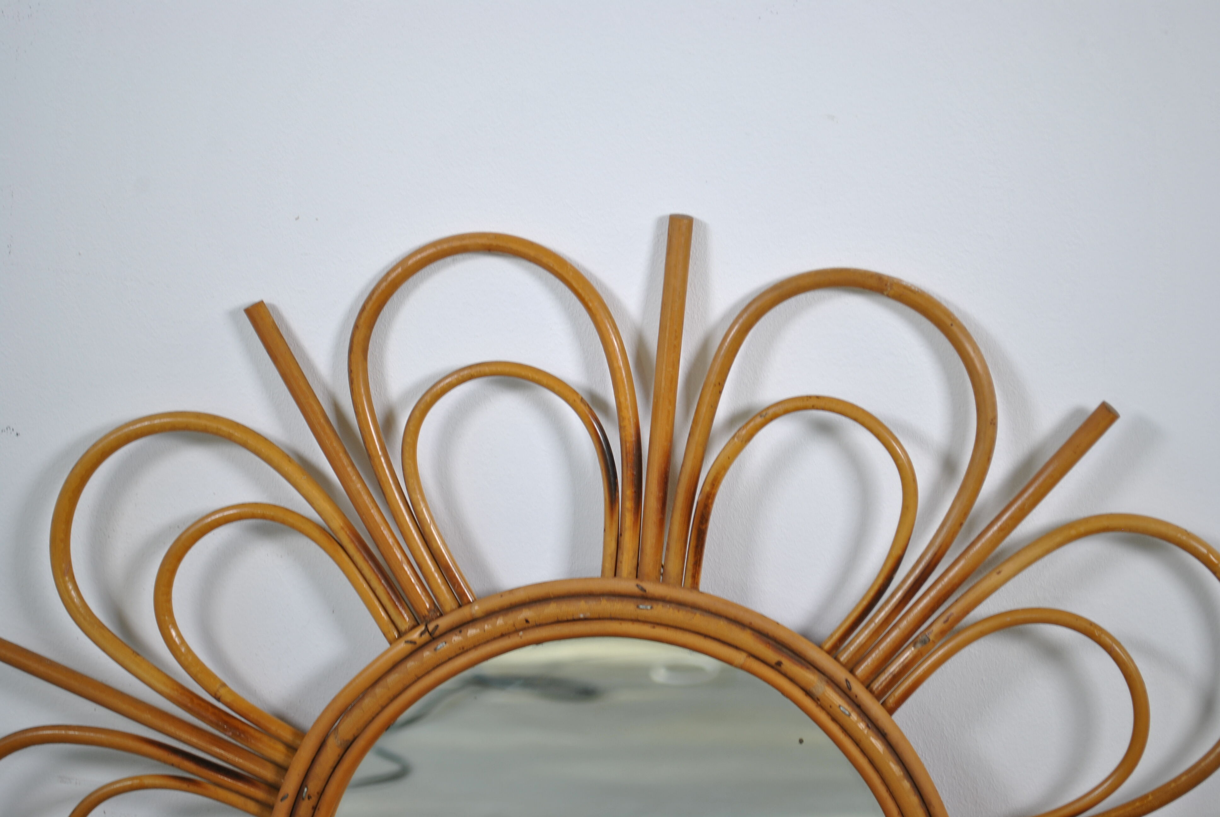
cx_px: 610
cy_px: 408
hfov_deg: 24.6
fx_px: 2799
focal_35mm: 82
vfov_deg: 16.6
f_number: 5.6
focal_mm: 55
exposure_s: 1/50
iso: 100
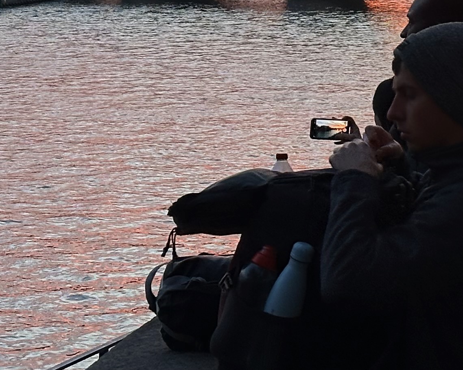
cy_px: -201
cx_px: 462
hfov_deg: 11.5
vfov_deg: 9.0
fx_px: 2274
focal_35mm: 166
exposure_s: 1/138
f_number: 1.78
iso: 50
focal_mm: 6.86
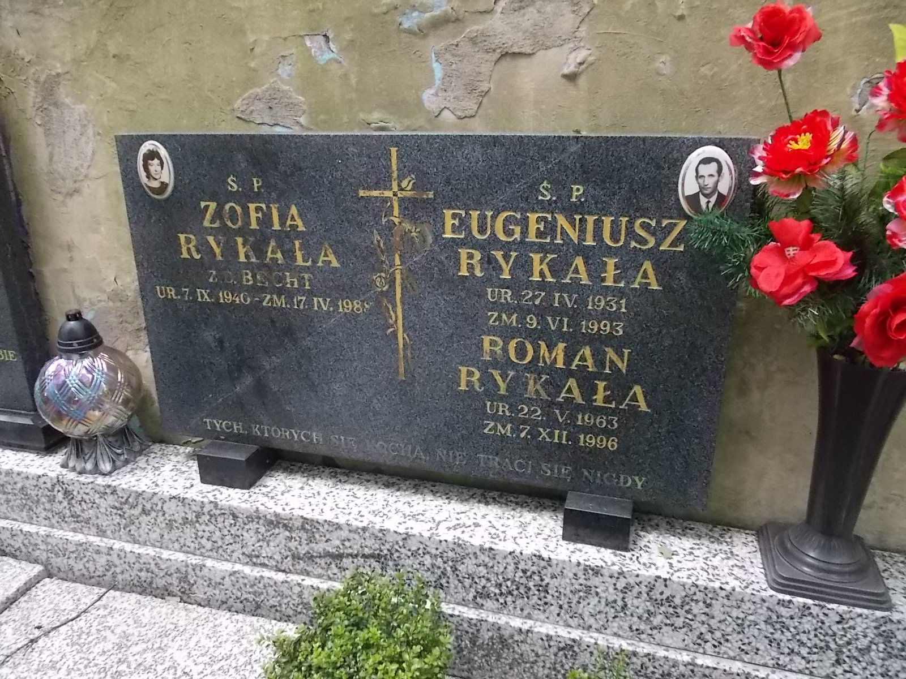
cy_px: 340
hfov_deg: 67.3
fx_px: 680
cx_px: 453
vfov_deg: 53.1
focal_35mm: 26
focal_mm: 4.6
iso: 400
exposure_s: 1/250
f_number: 3.2
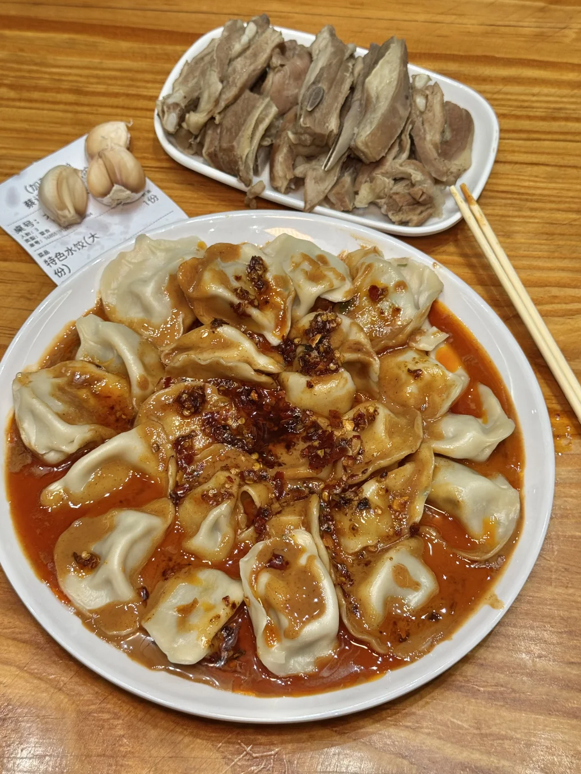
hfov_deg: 29.1
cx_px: 281
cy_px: 386
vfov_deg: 38.2
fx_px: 1119
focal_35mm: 50
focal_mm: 6.76
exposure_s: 1/100
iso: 64
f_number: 1.78
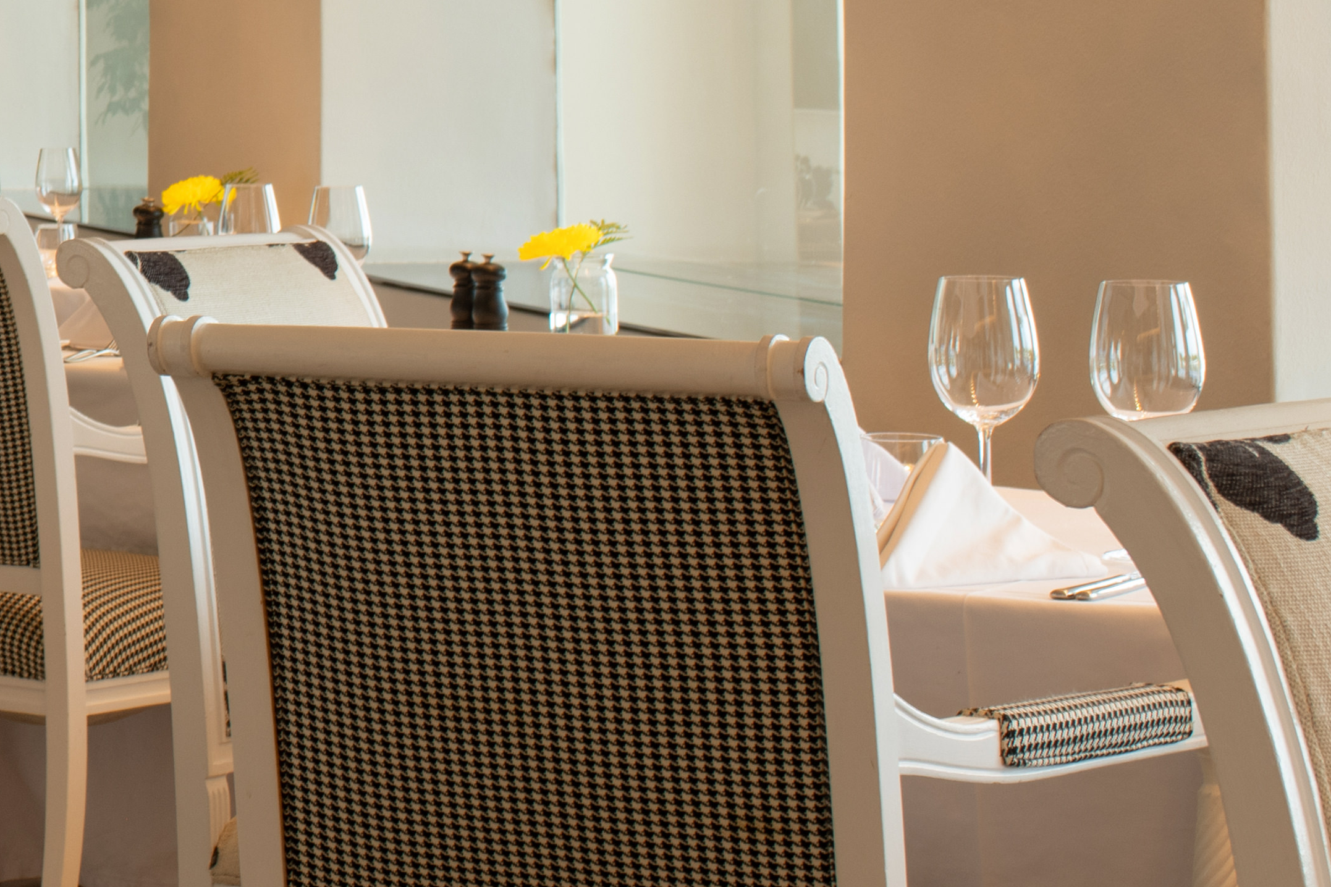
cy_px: -157
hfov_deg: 13.7
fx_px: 4954
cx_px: -1030
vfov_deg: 10.1
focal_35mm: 134
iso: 200
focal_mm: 35
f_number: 10
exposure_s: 1/40
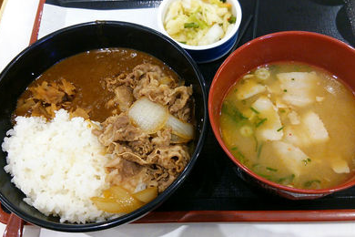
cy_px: 114
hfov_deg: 58.7
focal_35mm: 32
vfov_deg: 41.1
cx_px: 178
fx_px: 316
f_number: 1.94
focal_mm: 4.06
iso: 160
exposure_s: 1/43
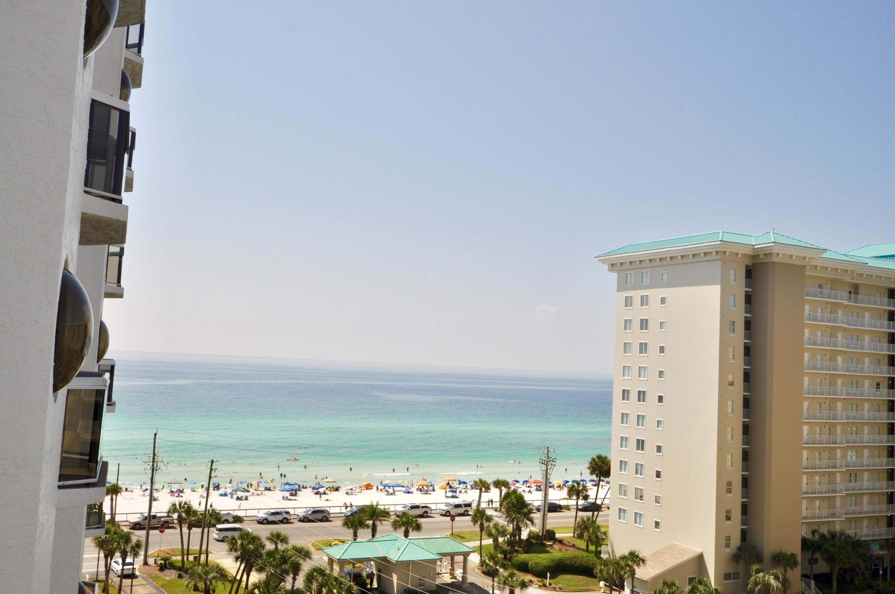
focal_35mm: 36
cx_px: 448
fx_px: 894
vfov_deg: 36.8
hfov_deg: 53.2
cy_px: 297
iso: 200
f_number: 11
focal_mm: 24
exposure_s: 1/500
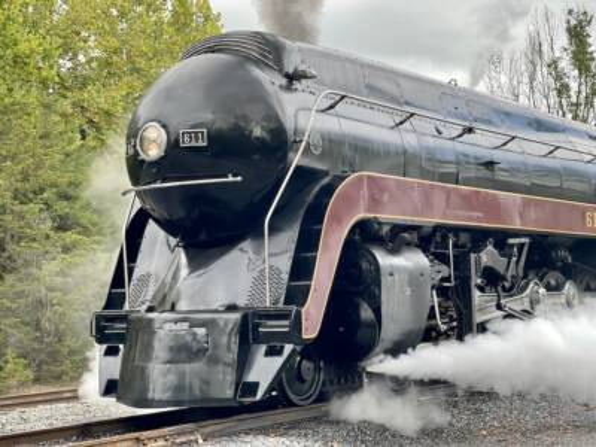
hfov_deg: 30.3
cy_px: 224
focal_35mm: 64
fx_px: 1102
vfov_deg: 22.9
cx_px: 298
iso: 20
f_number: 2.2
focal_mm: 7.5
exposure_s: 1/121
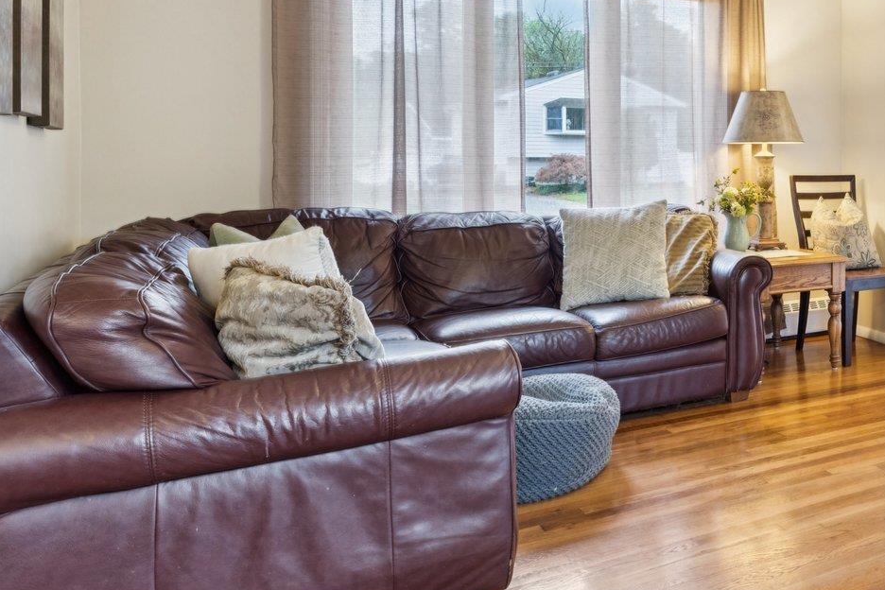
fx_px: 860
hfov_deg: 44.5
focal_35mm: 35
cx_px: 922
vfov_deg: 37.2
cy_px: 169
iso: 320
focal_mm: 16
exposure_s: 1/3
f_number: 9
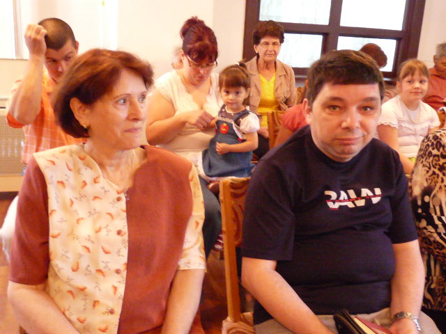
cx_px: 223
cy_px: 167
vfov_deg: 37.7
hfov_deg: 49.0
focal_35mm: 38
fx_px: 490
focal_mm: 4.8
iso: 800
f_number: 2.8
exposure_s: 1/30
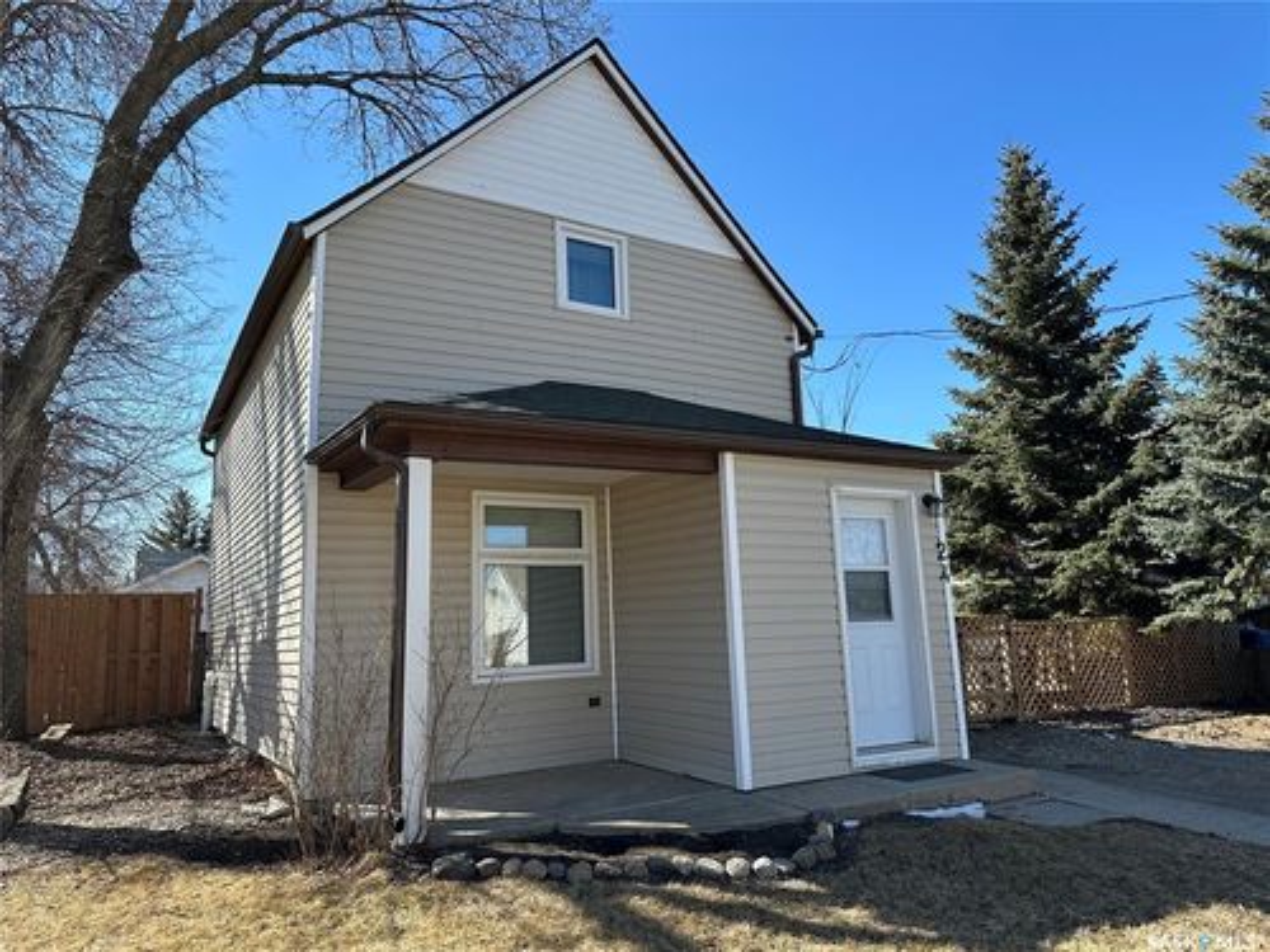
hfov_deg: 71.6
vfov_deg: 56.8
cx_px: 635
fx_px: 881
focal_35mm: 24
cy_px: 476
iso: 80
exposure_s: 1/2410
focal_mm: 6.86
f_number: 1.78
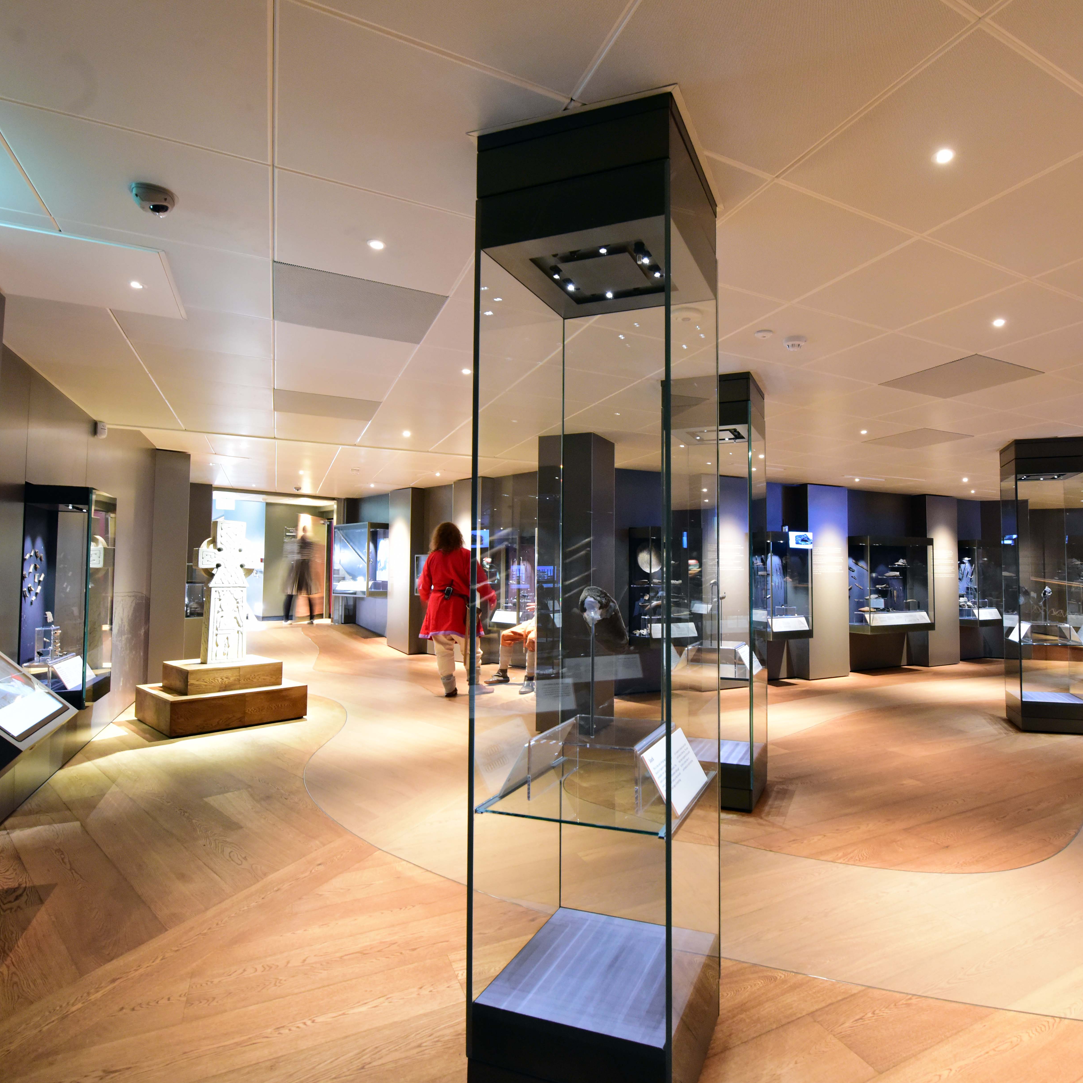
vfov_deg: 80.7
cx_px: 632
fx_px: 637
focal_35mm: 18
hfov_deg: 80.1
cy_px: 539
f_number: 7.1
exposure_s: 1/2.5
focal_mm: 14
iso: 3200
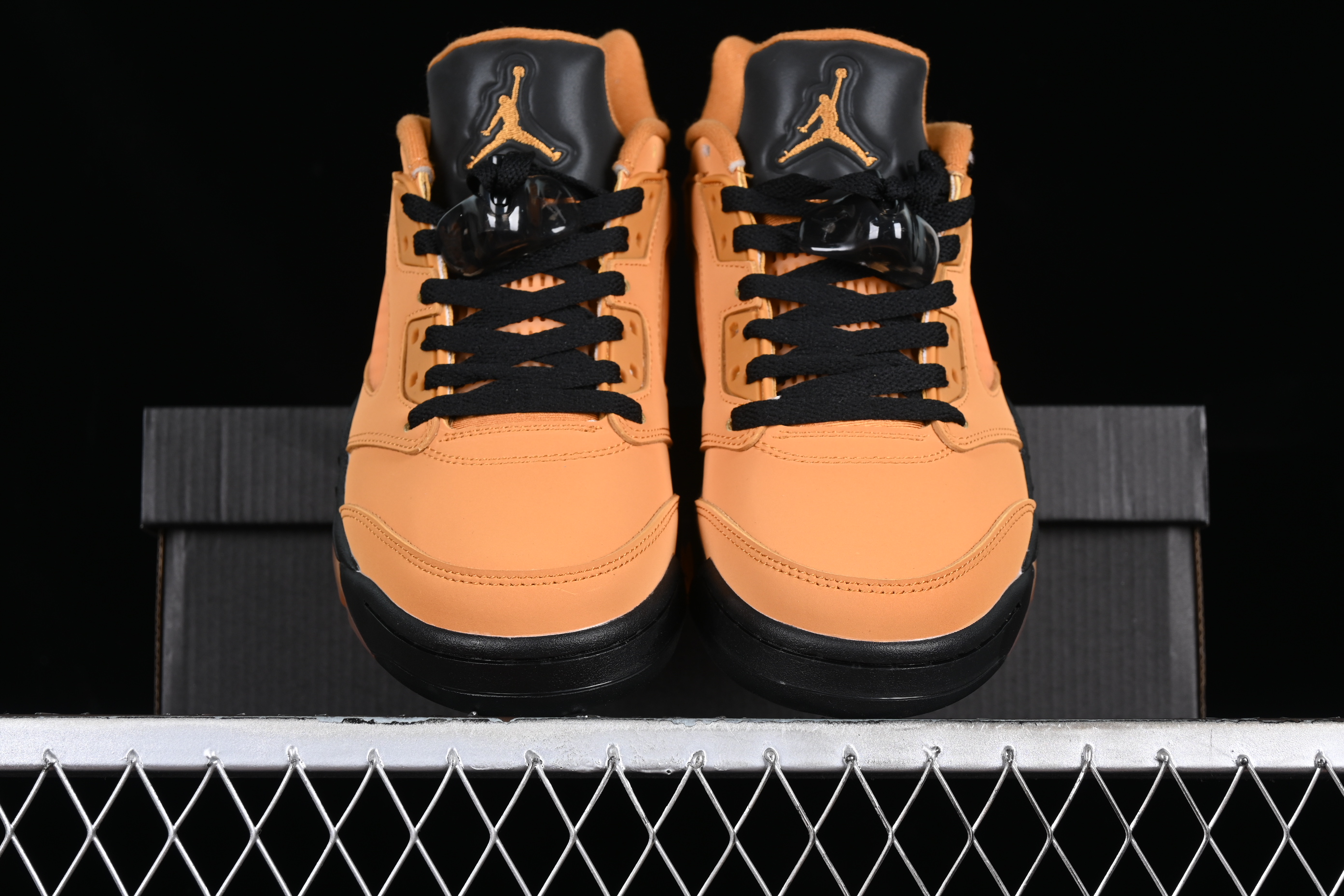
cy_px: 448
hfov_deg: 27.0
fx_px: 2800
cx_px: 672
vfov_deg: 18.2
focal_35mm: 75
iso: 160
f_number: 7.1
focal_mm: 50
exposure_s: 1/80
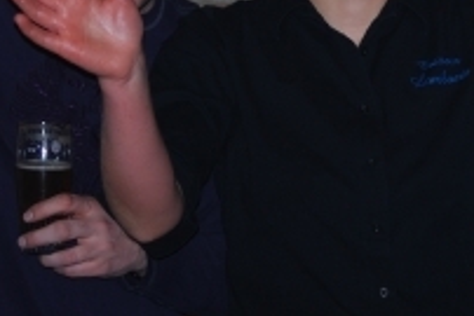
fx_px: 3221
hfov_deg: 8.4
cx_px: 352
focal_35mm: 244
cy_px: -81
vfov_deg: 5.6
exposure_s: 1/60
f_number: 4
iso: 200
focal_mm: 55
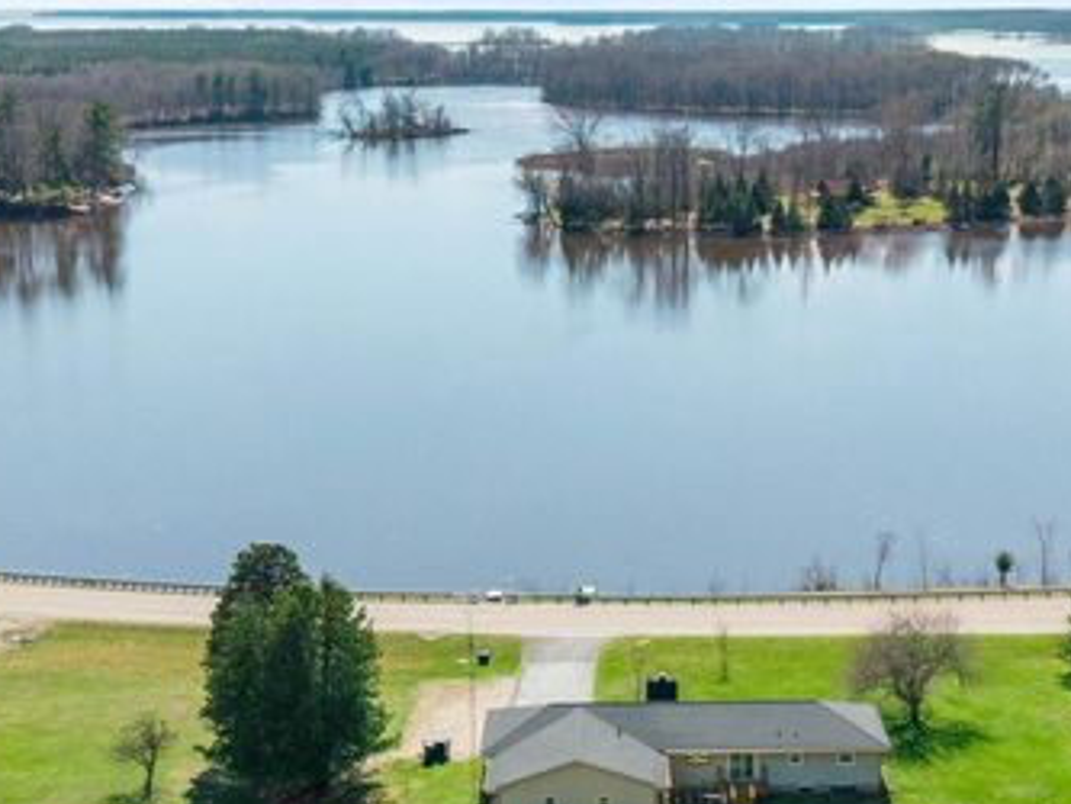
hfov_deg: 49.9
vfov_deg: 39.7
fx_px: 1114
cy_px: 423
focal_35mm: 36
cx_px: 759
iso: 100
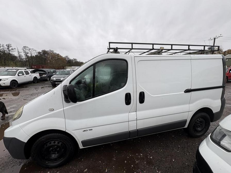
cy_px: 86
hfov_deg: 102.1
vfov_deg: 85.7
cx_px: 116
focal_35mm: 14
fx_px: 93
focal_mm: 2.22
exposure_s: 1/107
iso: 40
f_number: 2.2
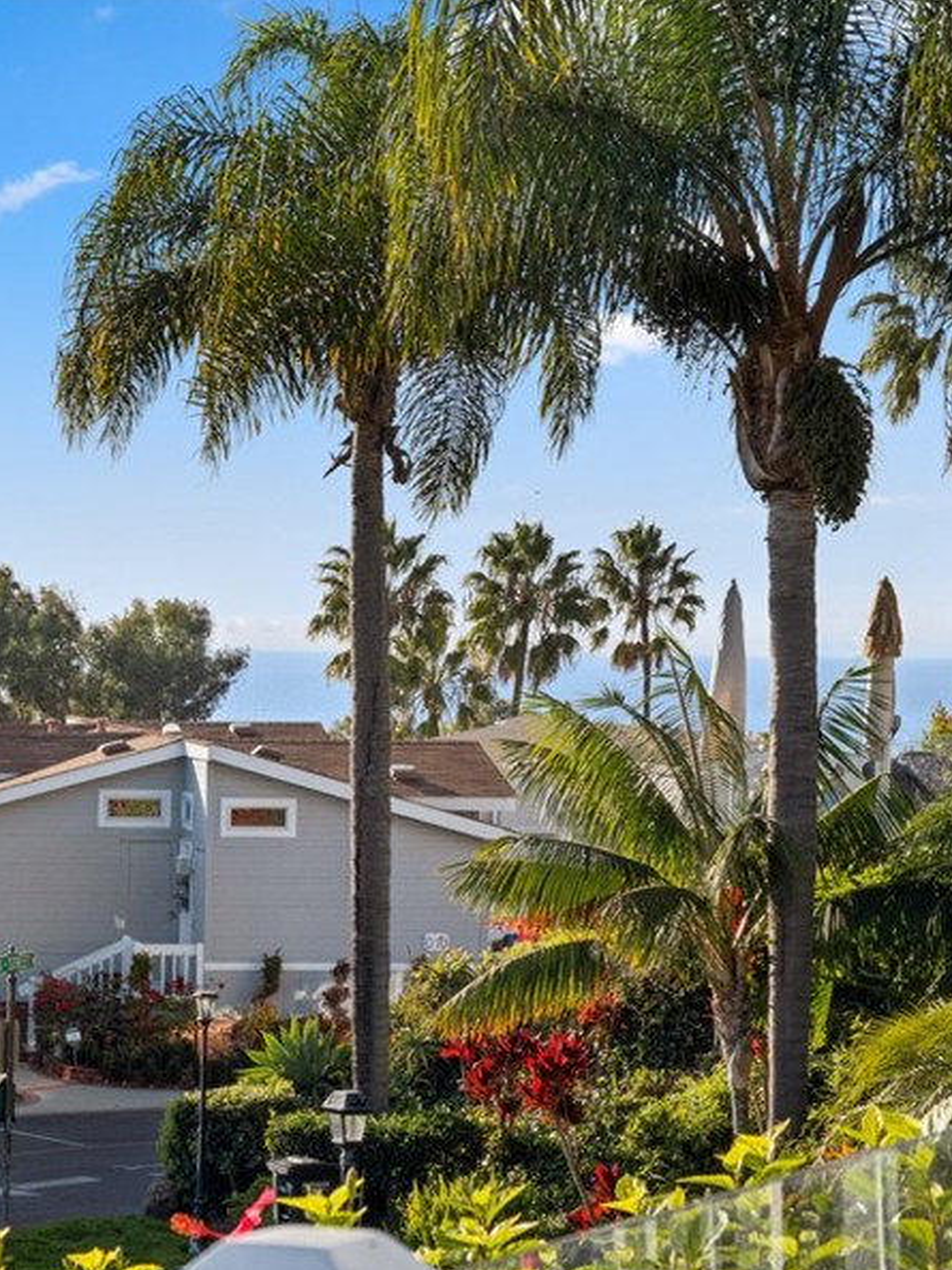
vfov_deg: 21.1
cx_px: -56
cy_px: 727
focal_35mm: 93
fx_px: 3409
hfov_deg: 15.5
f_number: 9
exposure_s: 1/450
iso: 125
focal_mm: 37.4
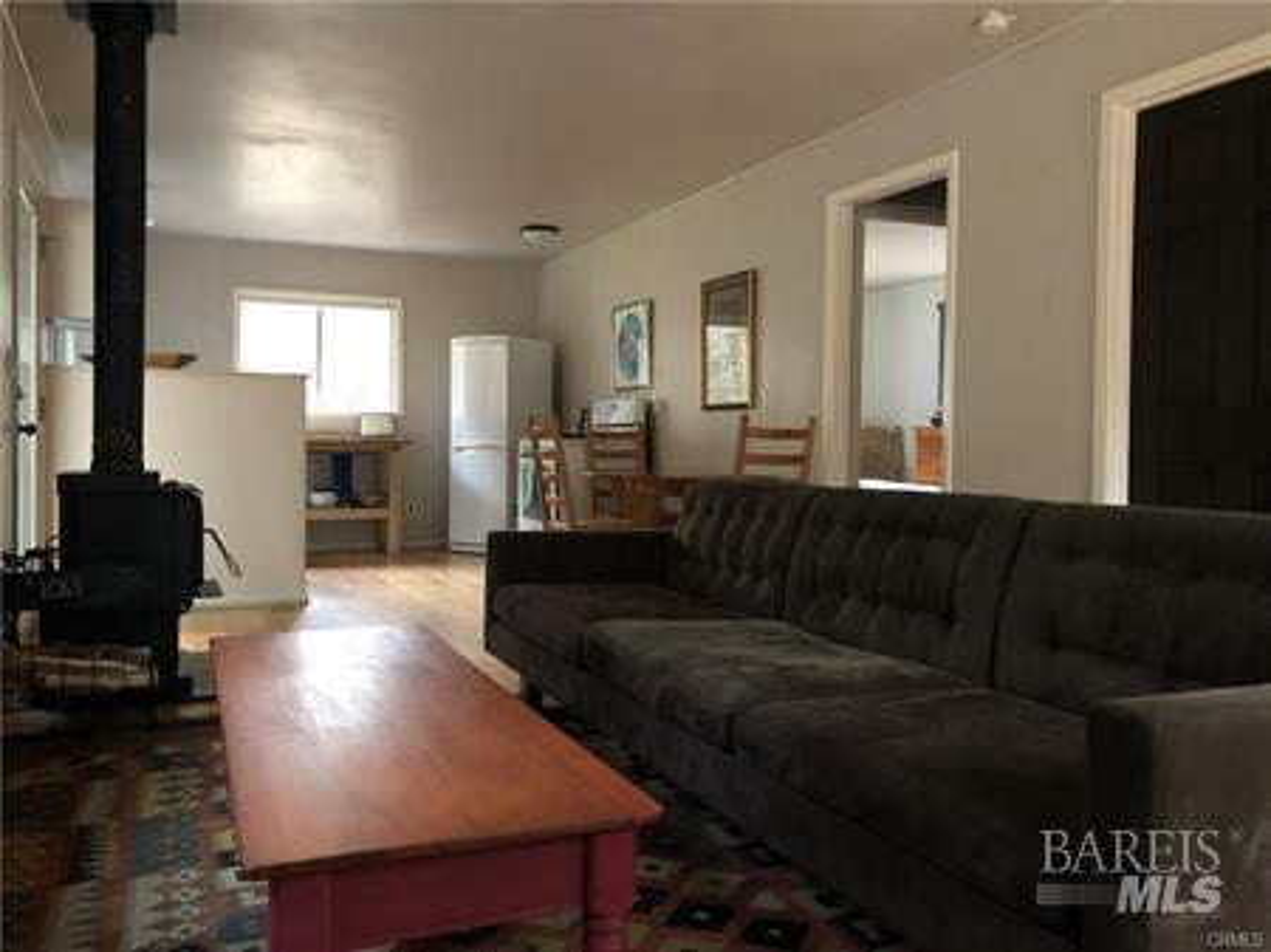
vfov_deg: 49.7
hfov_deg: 63.5
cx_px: 636
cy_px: 476
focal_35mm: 28
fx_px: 1028
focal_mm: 3.99
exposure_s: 1/5
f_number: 1.8
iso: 100
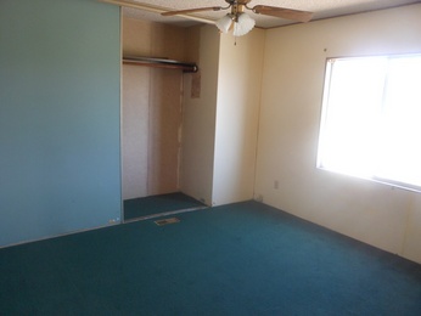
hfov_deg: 63.4
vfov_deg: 49.8
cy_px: 158
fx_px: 341
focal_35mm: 28
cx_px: 210
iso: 160
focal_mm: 5
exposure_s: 1/30
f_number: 3.7
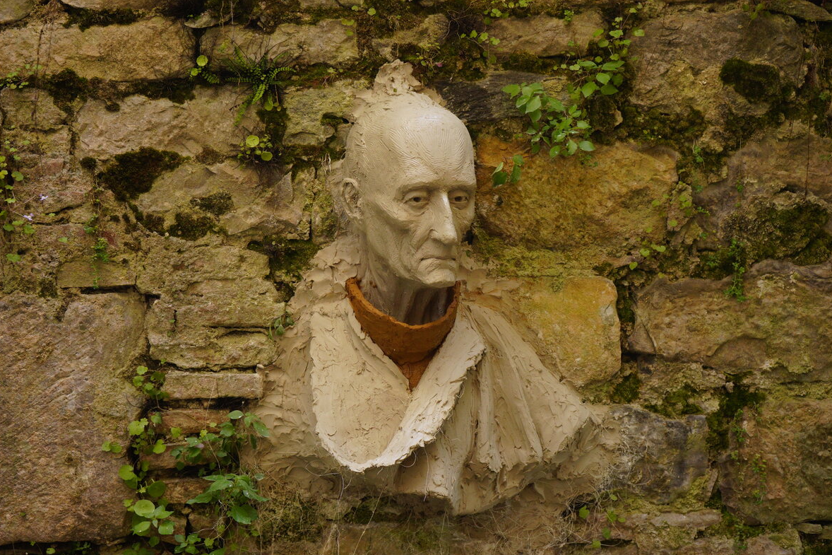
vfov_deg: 24.6
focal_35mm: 55
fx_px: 1271
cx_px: 415
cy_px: 281
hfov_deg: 36.3
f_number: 5.6
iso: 1600
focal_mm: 54
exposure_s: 1/80
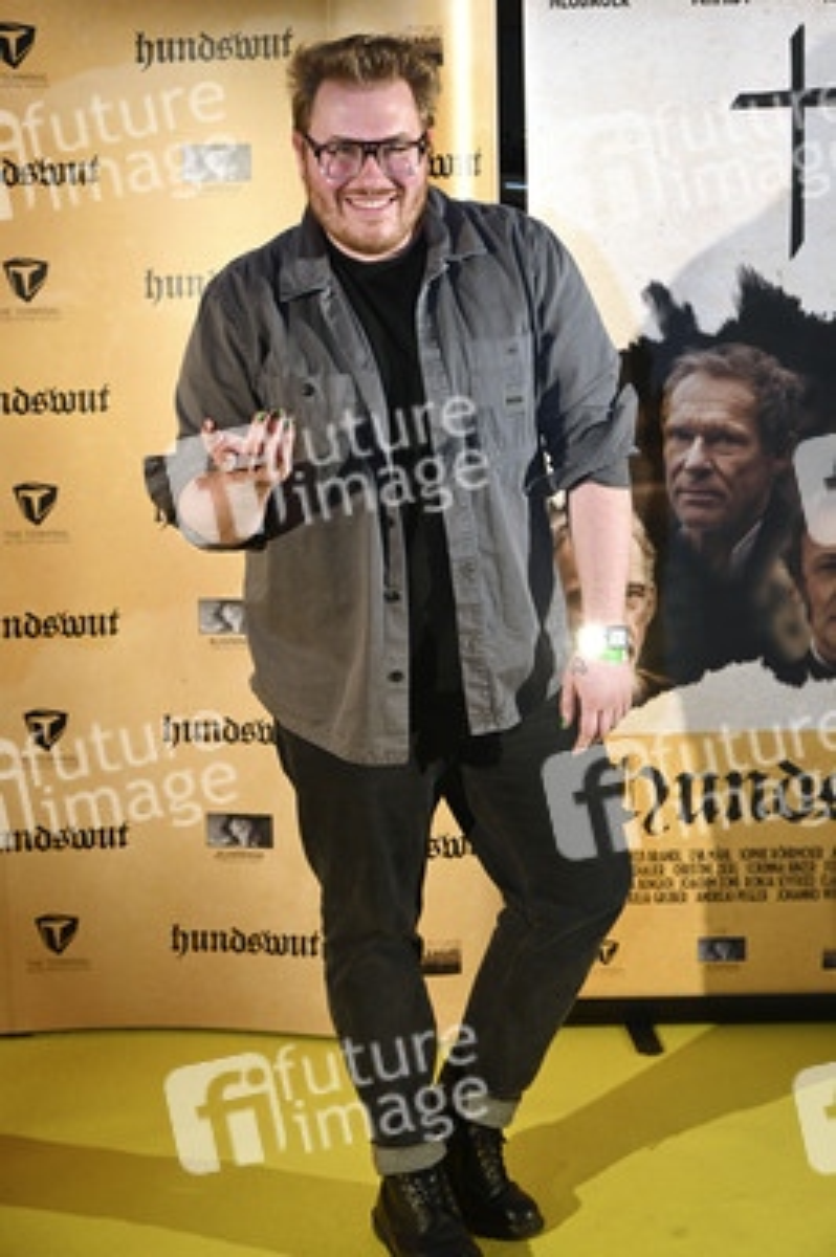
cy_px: 628
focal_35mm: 56
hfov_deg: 24.2
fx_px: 1954
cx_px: 418
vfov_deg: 35.7
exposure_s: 1/200
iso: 2000
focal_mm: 56
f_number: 5.6
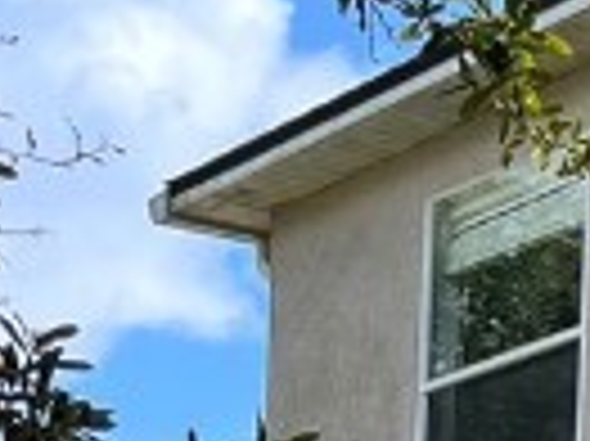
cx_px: 1802
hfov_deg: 8.2
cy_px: 918
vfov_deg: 7.0
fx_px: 3457
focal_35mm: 203
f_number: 1.6
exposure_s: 1/821
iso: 50
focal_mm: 5.1
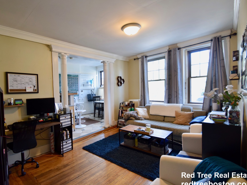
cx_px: 110
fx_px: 132
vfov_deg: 69.9
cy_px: 94
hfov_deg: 85.6
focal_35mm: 19
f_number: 4
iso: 720
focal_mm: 11
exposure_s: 1/60
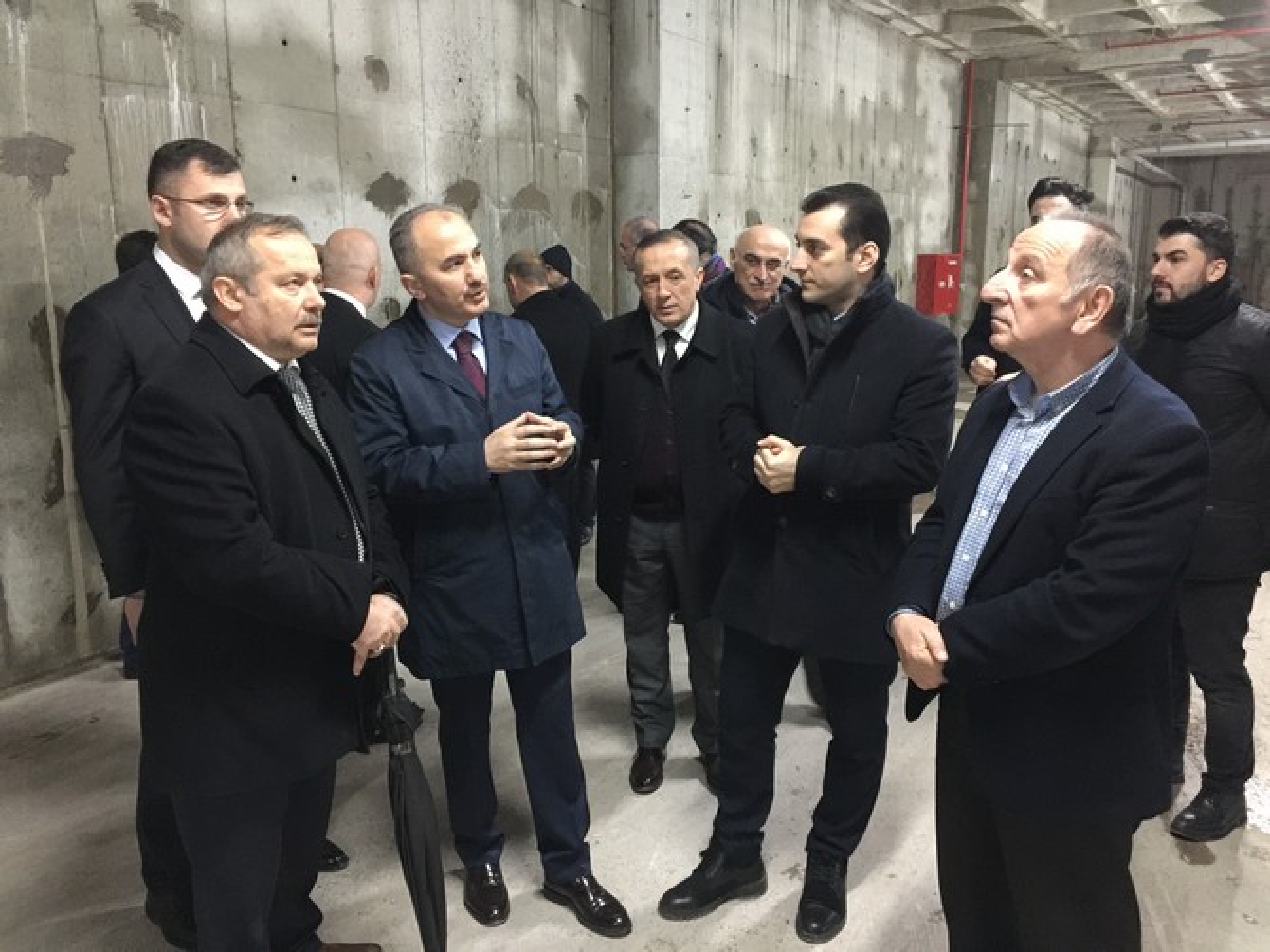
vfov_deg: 48.2
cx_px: 635
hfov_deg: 61.7
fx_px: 1064
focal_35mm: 29
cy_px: 476
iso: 200
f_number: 2.2
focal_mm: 4.15
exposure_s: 1/8
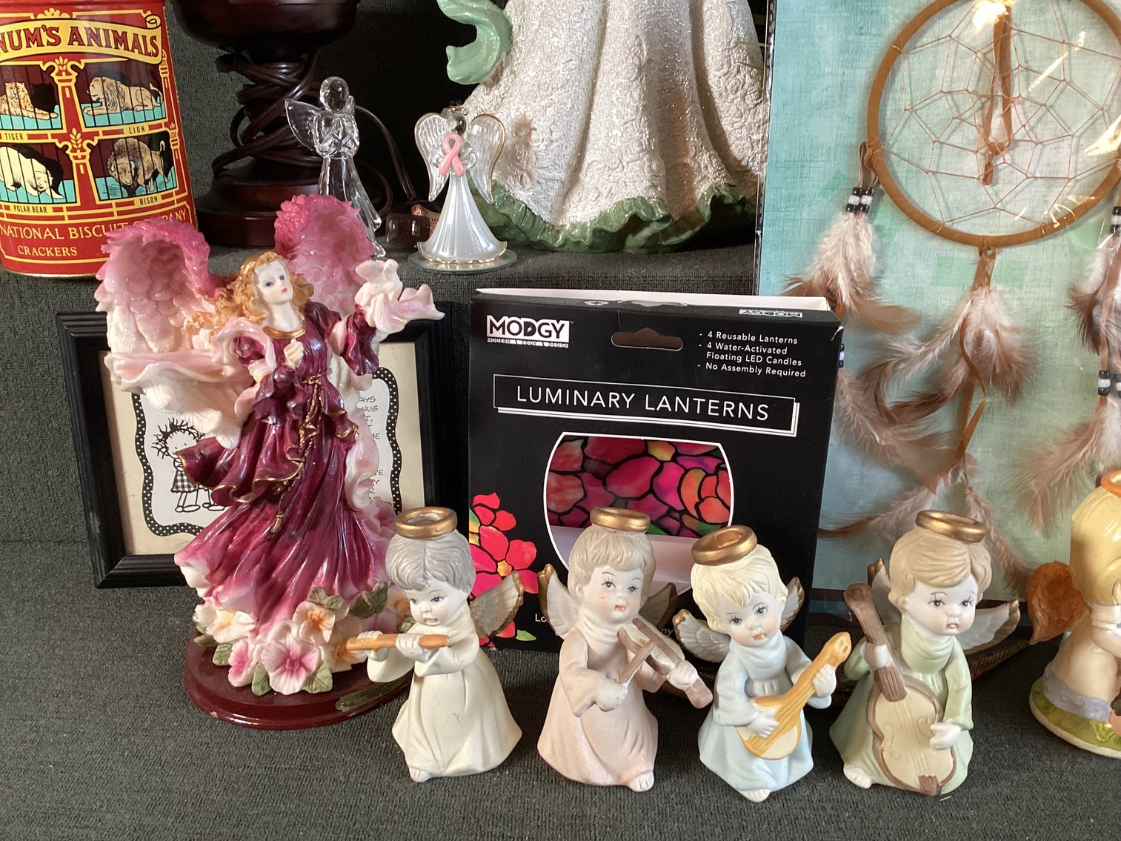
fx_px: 1004
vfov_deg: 45.4
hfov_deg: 58.3
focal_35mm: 31
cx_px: 560
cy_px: 420
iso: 125
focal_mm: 3.3
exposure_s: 1/50
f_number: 2.4
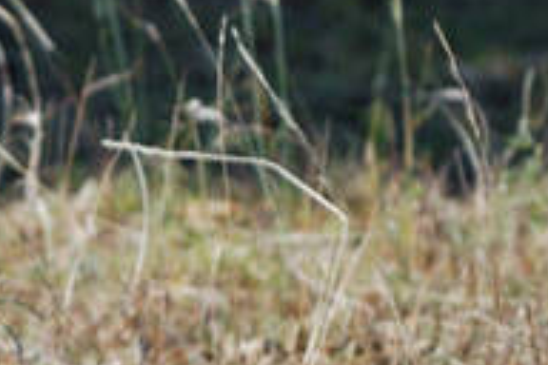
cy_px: 468
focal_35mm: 1970
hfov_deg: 1.0
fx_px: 29985
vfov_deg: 0.7
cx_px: -46
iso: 140
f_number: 5.6
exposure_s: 1/400
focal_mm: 360
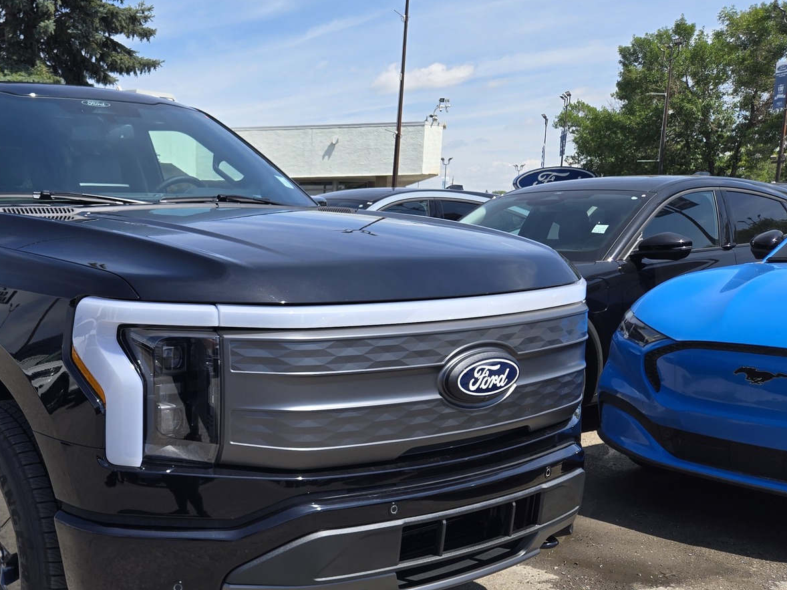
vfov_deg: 35.3
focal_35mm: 40
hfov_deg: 44.1
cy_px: 424
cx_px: 134
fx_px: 909
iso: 25
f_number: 1.8
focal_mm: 5.4
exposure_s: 1/1614
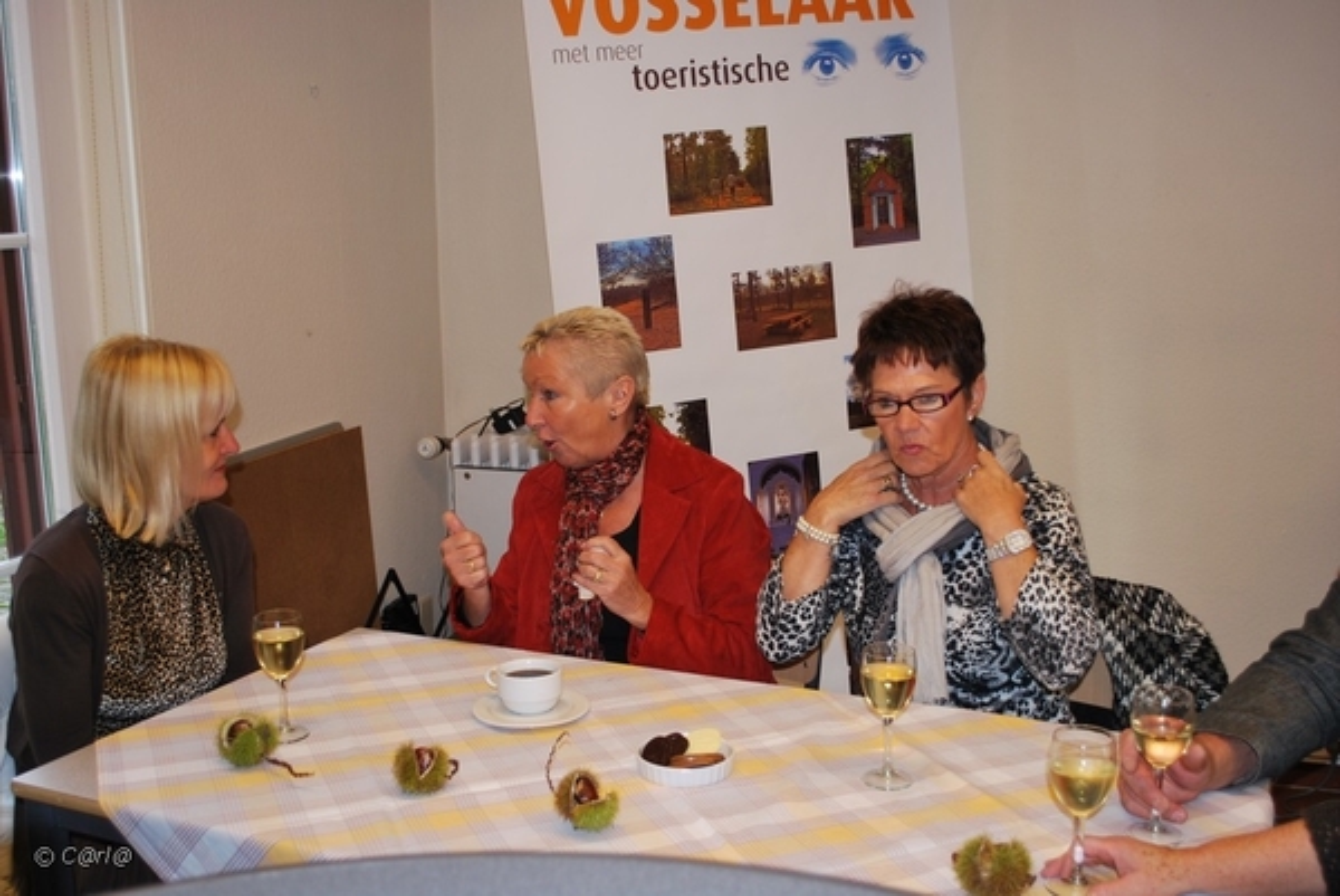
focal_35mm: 39
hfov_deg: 49.5
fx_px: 1453
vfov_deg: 34.3
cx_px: 670
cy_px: 448
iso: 200
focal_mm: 26
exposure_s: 1/60
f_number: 4.2
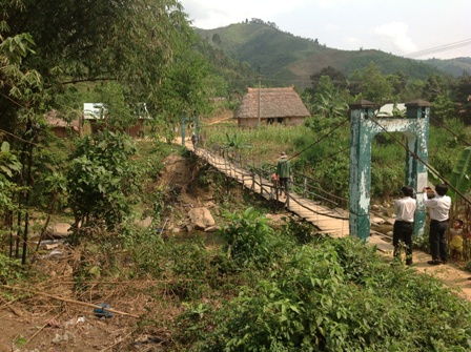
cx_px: 236
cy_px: 176
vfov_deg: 40.6
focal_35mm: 35
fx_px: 476
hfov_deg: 52.7
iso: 50
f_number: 2.4
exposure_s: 1/1163
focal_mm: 4.28
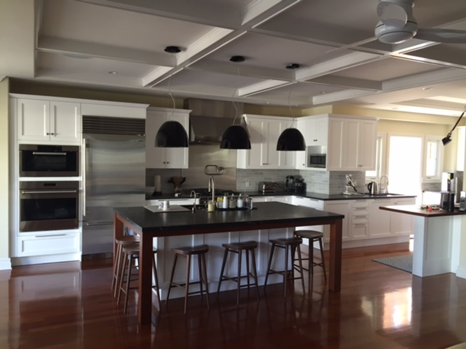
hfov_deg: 61.7
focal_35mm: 29
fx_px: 390
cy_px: 174
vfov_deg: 48.2
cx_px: 233
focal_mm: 4.15
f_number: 2.2
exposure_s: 1/30
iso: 64
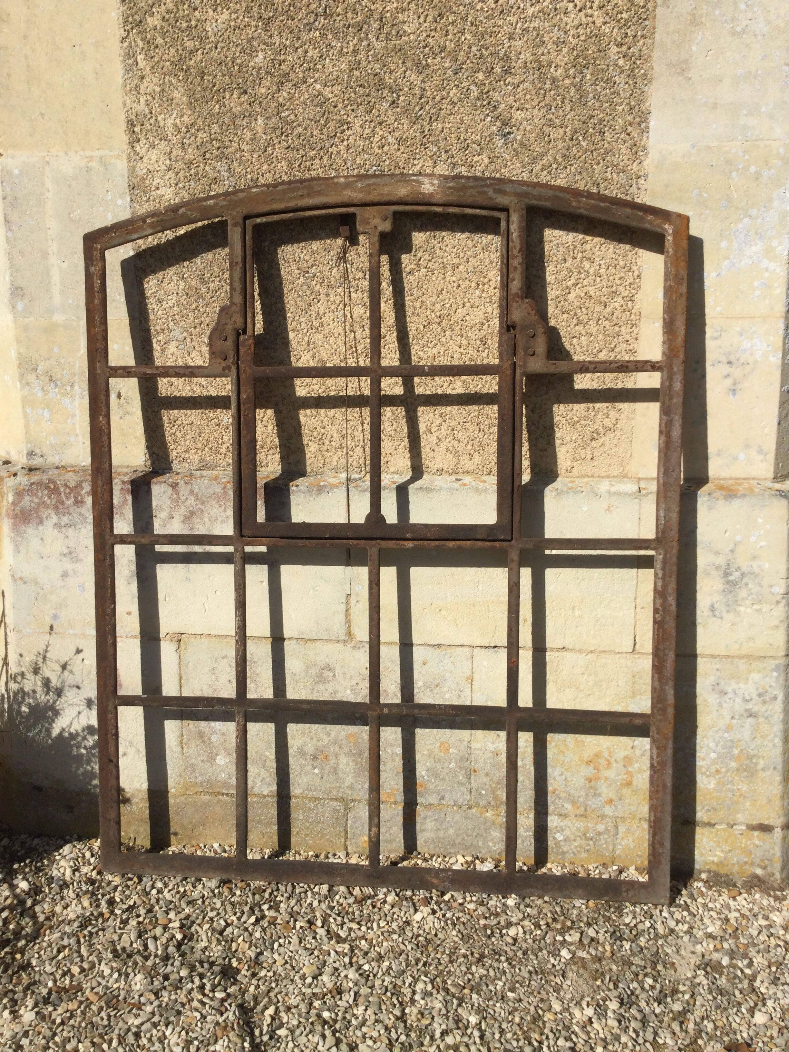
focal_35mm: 31
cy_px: 526
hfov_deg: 45.4
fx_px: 942
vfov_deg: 58.4
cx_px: 394
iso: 25
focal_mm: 3.3
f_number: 2.4
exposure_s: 1/2551
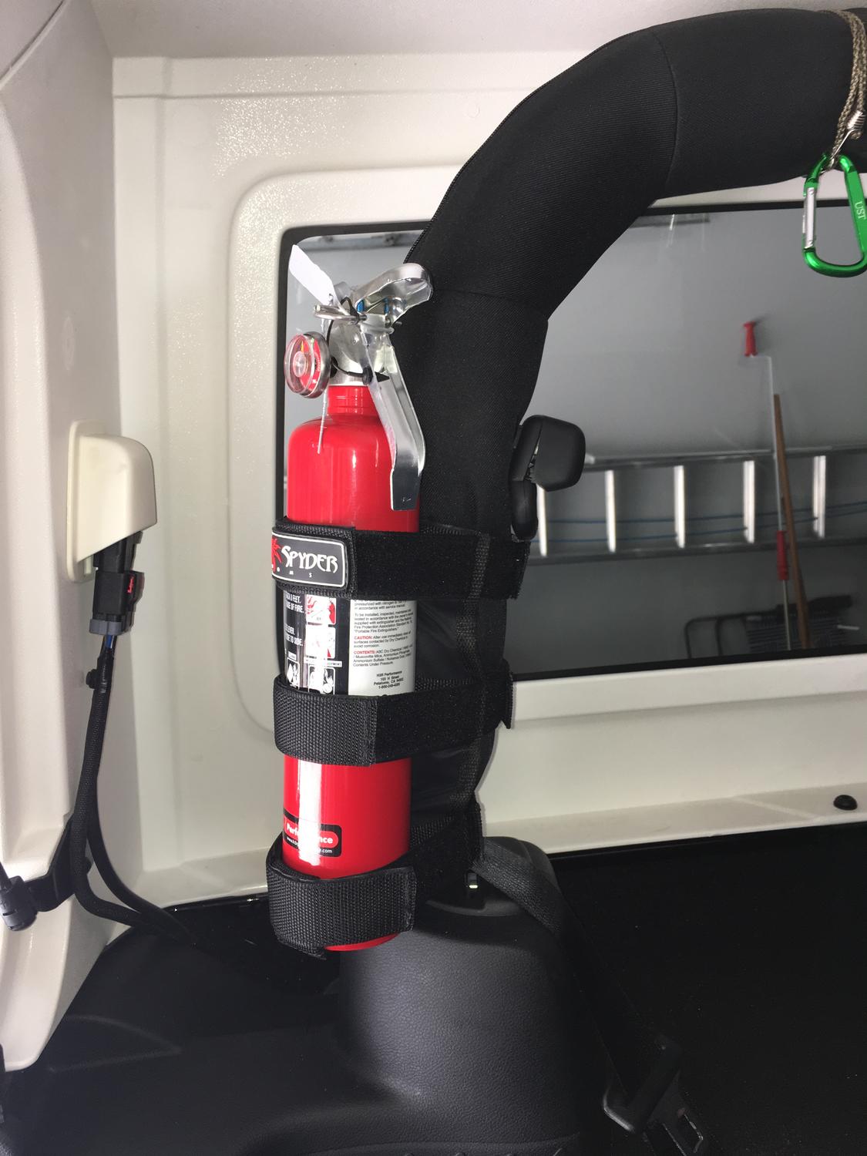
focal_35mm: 29
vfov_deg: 61.7
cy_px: 578
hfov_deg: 48.2
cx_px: 434
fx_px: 968
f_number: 2.2
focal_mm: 4.15
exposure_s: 1/30
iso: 32
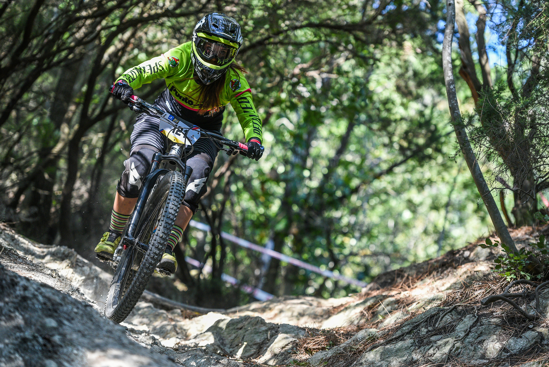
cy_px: 184
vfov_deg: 10.6
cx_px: 274
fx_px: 1983
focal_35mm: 130
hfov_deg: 15.8
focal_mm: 130
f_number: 3.2
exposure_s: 1/2000
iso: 1600
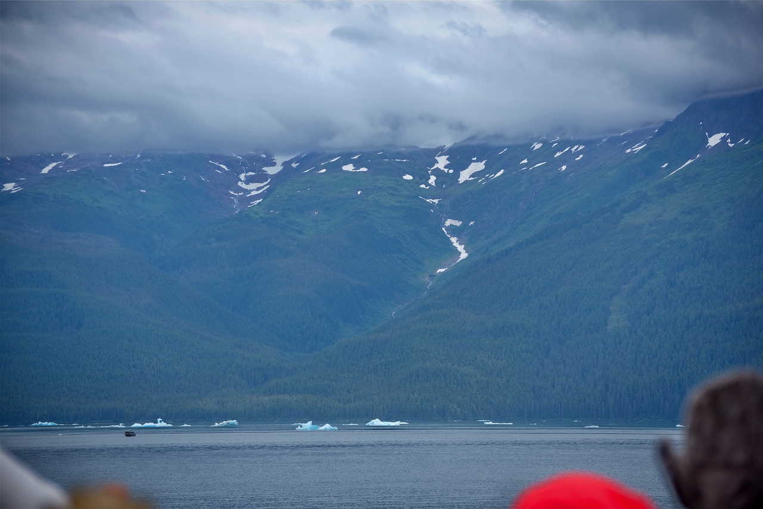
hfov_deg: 16.8
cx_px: 382
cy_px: 254
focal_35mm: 122
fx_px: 2586
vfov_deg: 11.2
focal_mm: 122
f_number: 6.3
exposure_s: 1/250
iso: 100
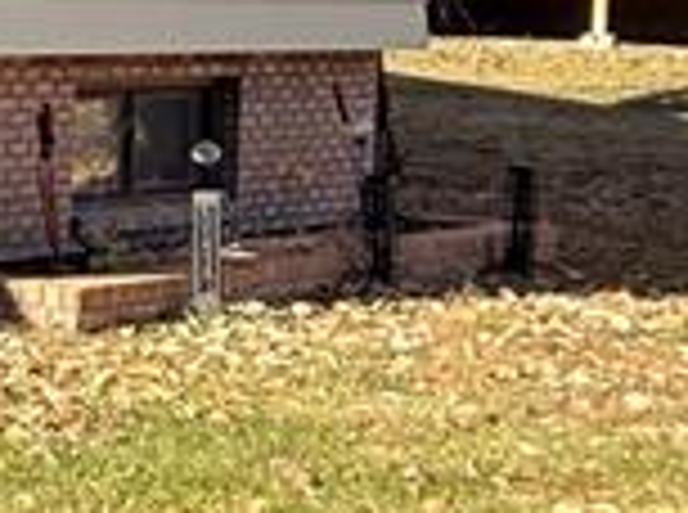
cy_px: 68
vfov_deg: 15.5
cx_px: -1250
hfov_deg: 12.3
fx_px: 1864
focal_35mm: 94
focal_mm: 2.22
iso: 50
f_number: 2.2
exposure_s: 1/411
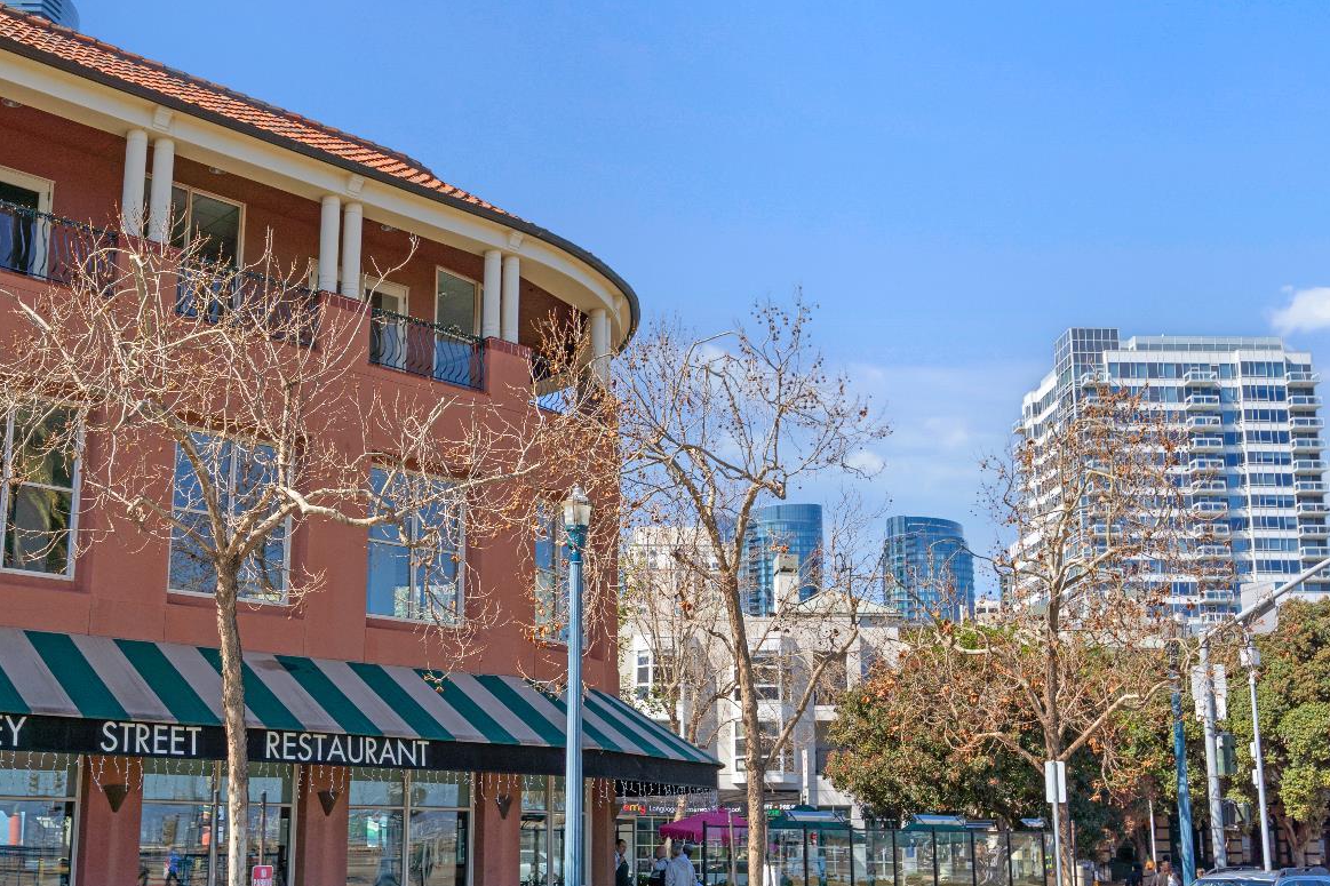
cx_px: 563
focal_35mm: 40
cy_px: 551
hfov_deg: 48.3
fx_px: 1477
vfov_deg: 33.2
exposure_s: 1/500
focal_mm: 31
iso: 160
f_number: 8
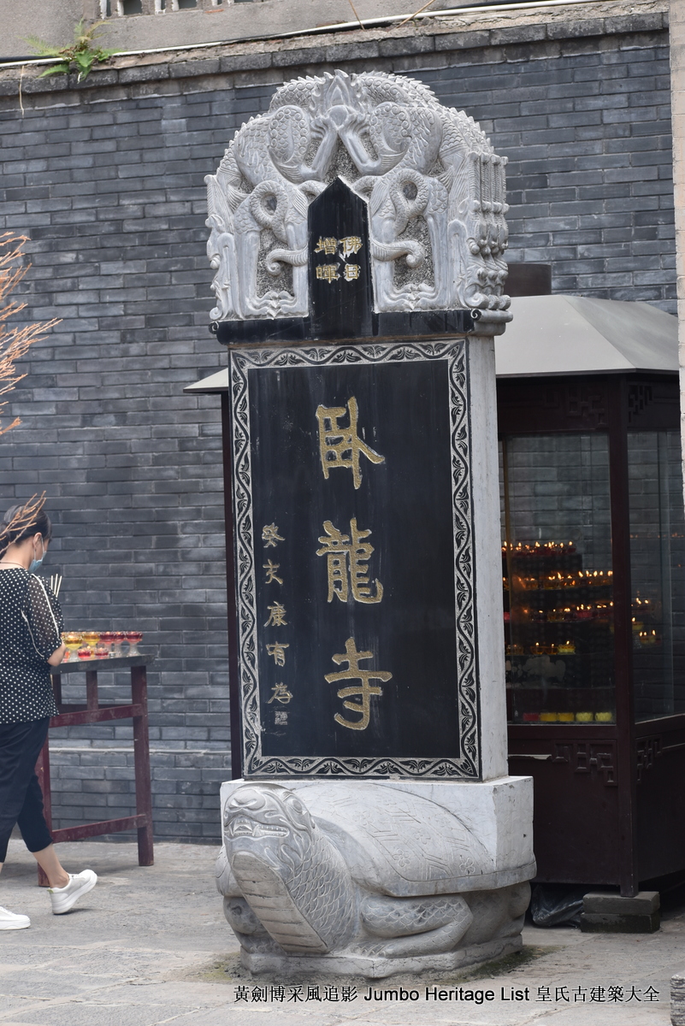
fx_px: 3336
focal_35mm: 117
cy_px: 513
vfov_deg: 17.5
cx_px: 342
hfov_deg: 11.7
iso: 200
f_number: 5.6
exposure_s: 1/250
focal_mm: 78
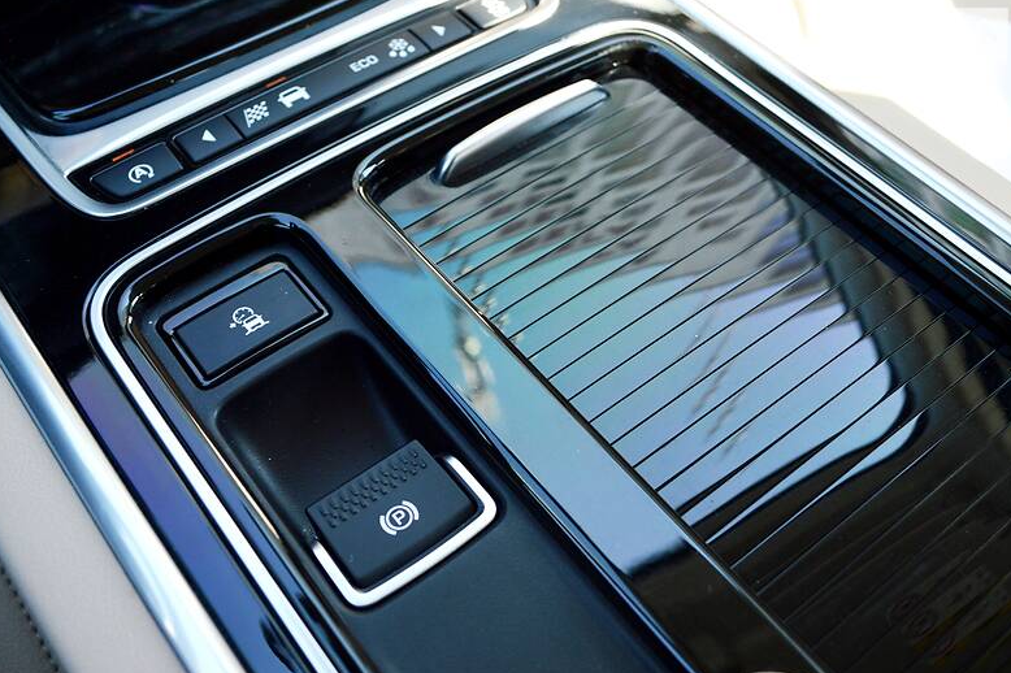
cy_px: 338
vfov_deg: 35.9
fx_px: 1039
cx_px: 508
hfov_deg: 51.9
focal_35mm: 37
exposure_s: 1/125
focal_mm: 24
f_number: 5.6
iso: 400
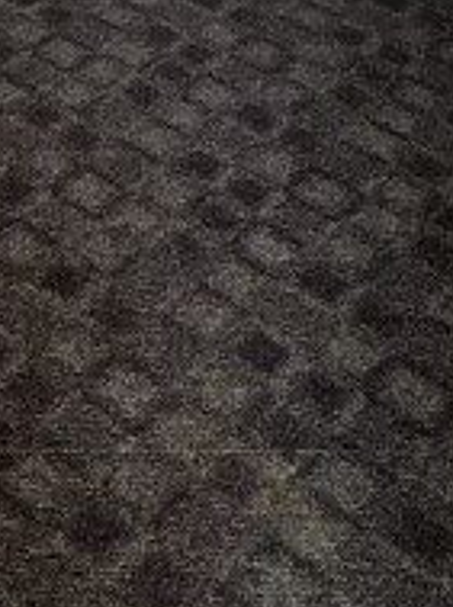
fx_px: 1331
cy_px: -530
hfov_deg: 18.4
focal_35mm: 76
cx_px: -84
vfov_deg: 18.8
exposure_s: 1/120
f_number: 2.2
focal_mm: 2.22
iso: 125
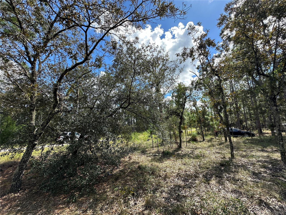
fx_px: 116
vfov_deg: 85.7
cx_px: 143
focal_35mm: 14
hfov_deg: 102.1
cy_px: 108
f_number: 2.2
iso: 40
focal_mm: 2.22
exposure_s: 1/769
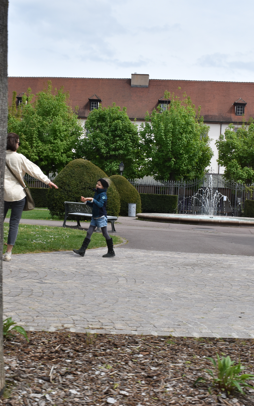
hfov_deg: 25.3
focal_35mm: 51
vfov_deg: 39.6
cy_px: 204
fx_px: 565
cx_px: 111
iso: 200
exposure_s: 1/400
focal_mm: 22
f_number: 10
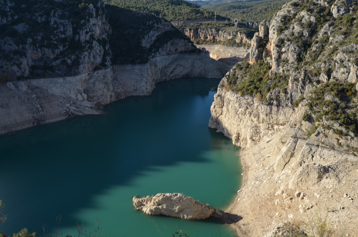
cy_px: 118
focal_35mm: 30
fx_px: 298
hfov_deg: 62.0
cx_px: 179
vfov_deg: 43.4
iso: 200
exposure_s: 1/250
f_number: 8
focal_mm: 20
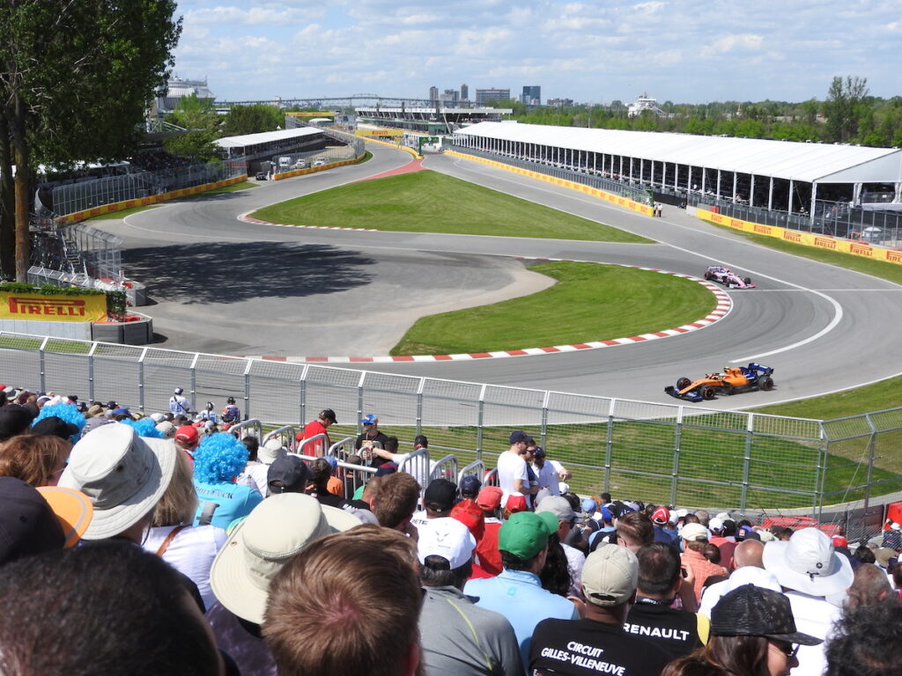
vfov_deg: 36.0
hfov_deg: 46.8
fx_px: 1042
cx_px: 451
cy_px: 338
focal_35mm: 40
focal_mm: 7.2
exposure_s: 1/1600
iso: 100
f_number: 3.8
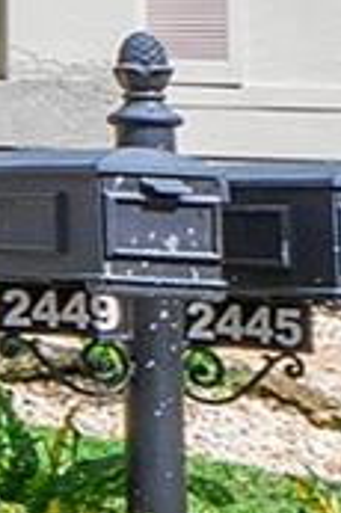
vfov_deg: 14.5
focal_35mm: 139
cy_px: -42
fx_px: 1979
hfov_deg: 4.6
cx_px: -1933
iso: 500
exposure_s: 1/1600
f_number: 9
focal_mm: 10
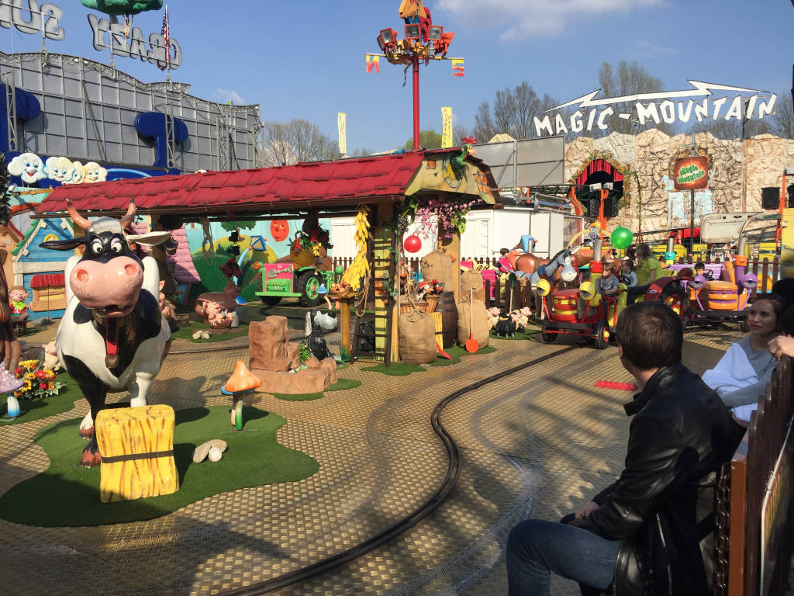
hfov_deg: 61.7
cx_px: 397
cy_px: 298
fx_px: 665
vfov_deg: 48.2
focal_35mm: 29
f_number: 2.2
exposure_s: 1/1980
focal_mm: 4.15
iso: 32
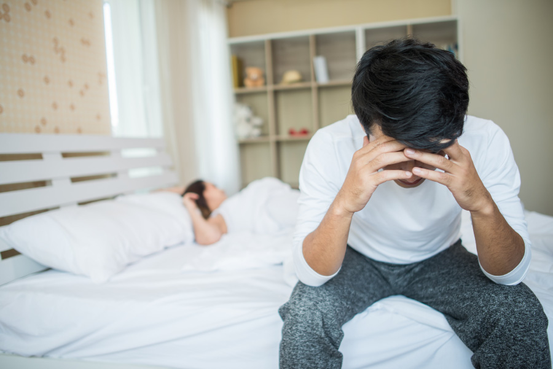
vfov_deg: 46.4
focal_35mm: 28
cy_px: 184
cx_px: 276
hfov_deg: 65.4
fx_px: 430
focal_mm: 28
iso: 200
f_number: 1.8
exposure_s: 1/200
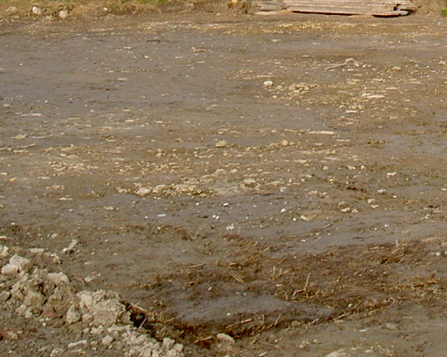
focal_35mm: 114
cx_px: 448
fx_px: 1508
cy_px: -43
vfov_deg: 13.2
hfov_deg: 16.5
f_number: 4.7
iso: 100
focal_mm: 8
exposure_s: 1/476
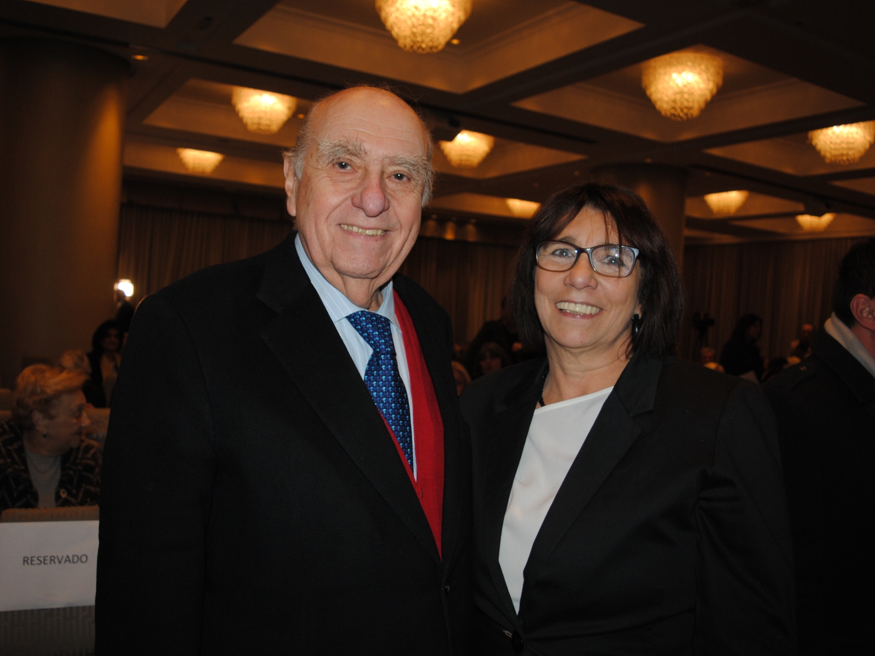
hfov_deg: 59.8
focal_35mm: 30
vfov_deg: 46.8
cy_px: 337
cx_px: 391
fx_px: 758
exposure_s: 1/60
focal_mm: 18
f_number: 3.5
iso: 200
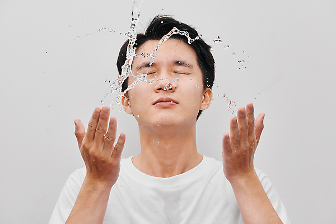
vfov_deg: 13.0
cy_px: 112
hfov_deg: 19.5
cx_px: 168
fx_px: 980
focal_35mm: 105
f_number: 9
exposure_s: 1/125
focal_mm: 105
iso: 200
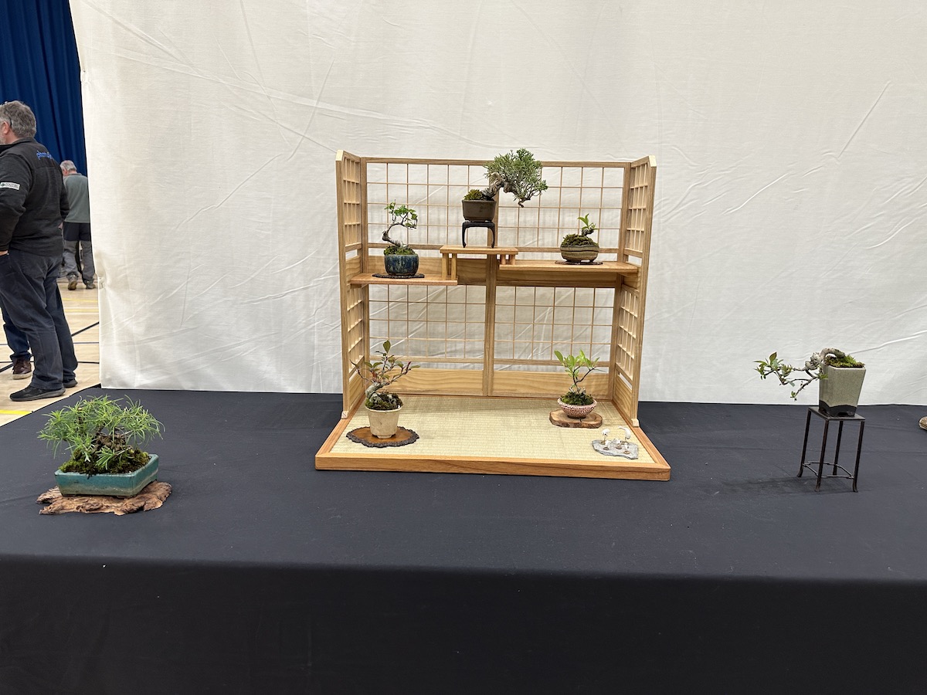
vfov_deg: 56.8
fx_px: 643
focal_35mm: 24
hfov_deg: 71.6
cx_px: 464
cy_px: 348
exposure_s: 1/121
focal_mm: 6.86
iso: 160
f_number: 1.78
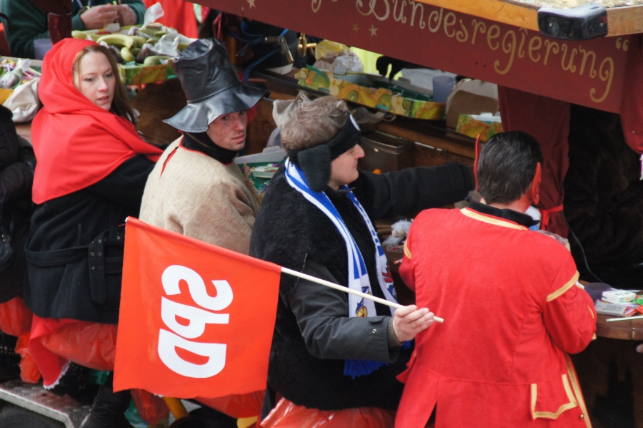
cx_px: 322
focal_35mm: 300
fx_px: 5352
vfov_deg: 4.6
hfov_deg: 6.9
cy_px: 214
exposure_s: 1/40
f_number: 6.3
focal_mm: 200
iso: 1600
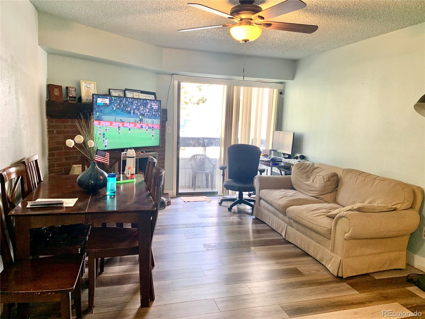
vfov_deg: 53.1
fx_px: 319
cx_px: 212
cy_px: 160
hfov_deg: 67.3
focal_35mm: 26
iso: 80
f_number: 1.8
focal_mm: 4.25
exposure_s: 1/60
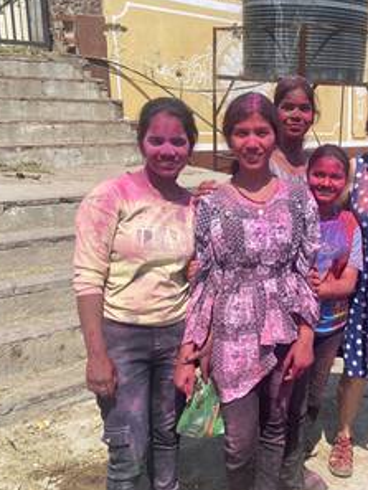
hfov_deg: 32.9
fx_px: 595
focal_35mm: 42
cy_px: 259
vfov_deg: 44.8
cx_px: 318
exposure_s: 1/3040
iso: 32
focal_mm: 4.25
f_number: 1.8
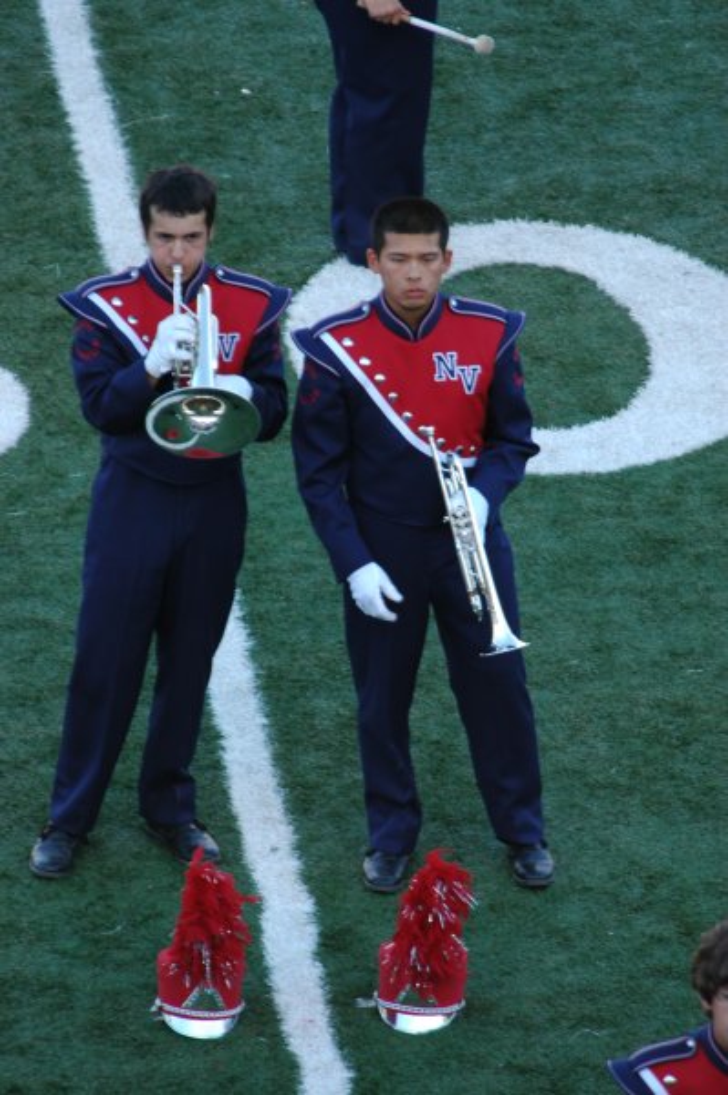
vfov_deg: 3.4
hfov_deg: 2.3
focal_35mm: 600
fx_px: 18230
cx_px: 364
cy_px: 548
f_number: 5.6
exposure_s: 1/125
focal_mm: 400
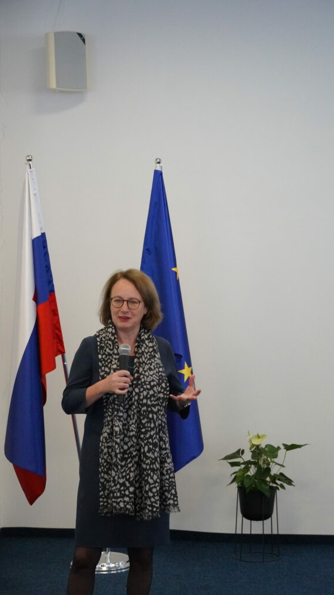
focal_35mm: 78
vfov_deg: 27.3
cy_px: 296
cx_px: 187
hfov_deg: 15.6
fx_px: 1221
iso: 6400
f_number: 5
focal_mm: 49
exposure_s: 1/160
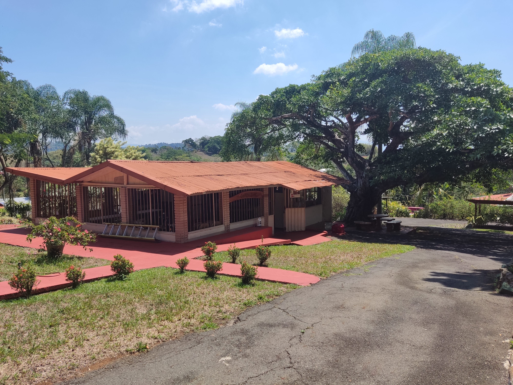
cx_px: 256
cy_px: 192
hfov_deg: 69.4
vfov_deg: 54.9
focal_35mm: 25
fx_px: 370
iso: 50
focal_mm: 4.71
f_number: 1.79
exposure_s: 1/1345
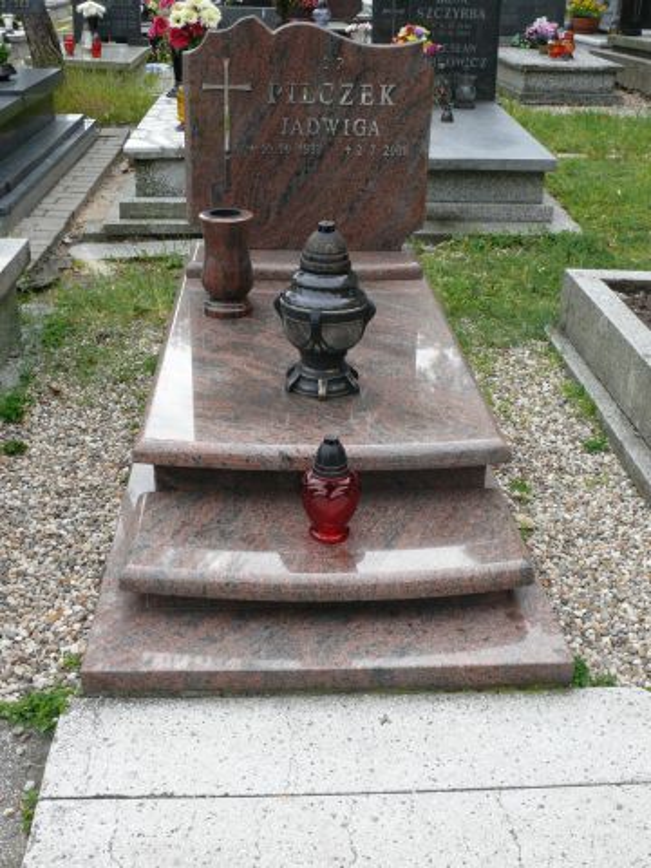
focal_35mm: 39
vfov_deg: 47.9
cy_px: 434
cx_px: 326
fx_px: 978
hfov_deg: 36.8
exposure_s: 1/250
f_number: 4.5
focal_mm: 8.1
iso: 100
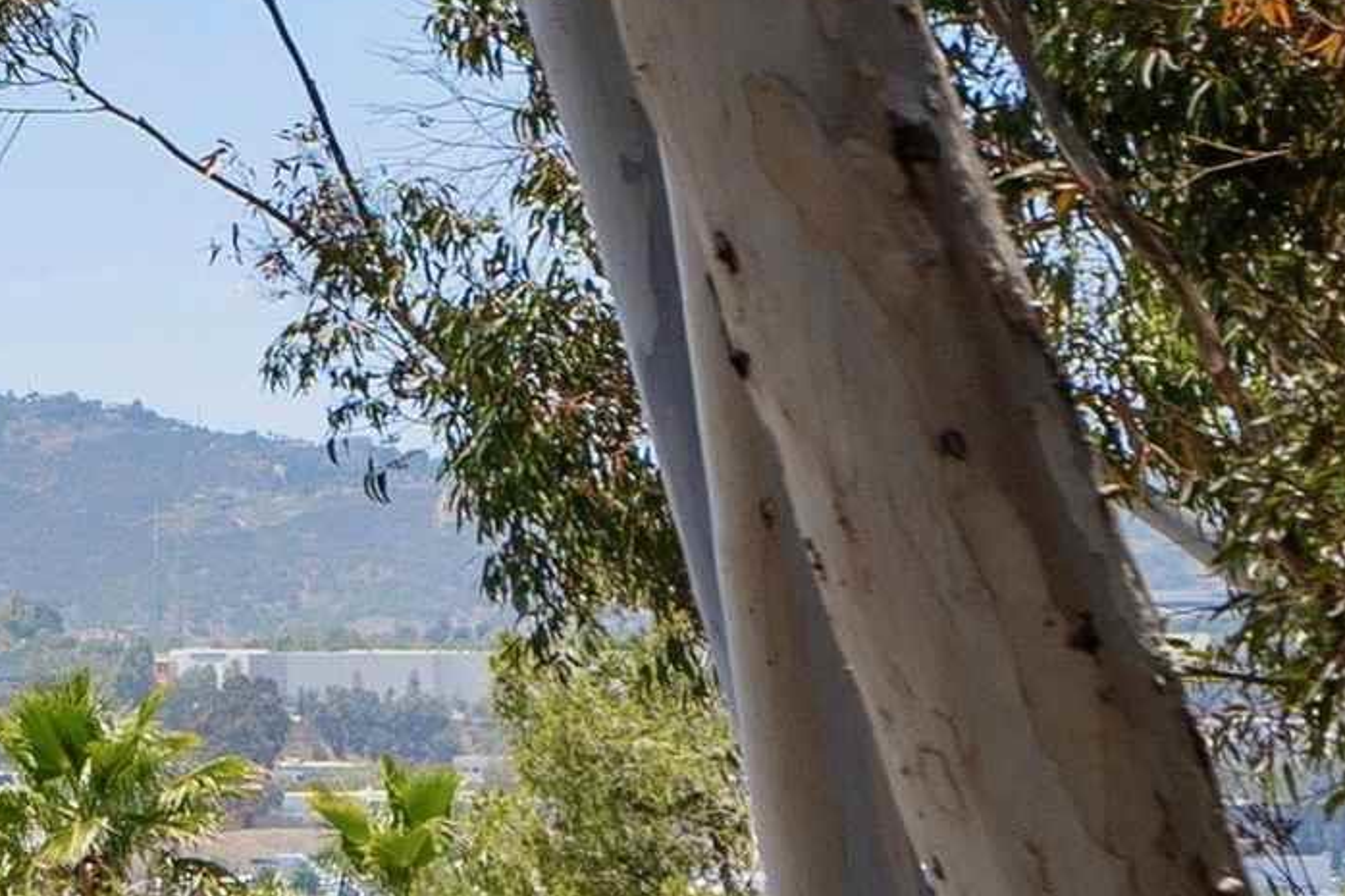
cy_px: 682
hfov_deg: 12.3
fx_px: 5752
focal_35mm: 154
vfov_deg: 8.9
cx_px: -977
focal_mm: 35
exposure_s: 1/320
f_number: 5.6
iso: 100
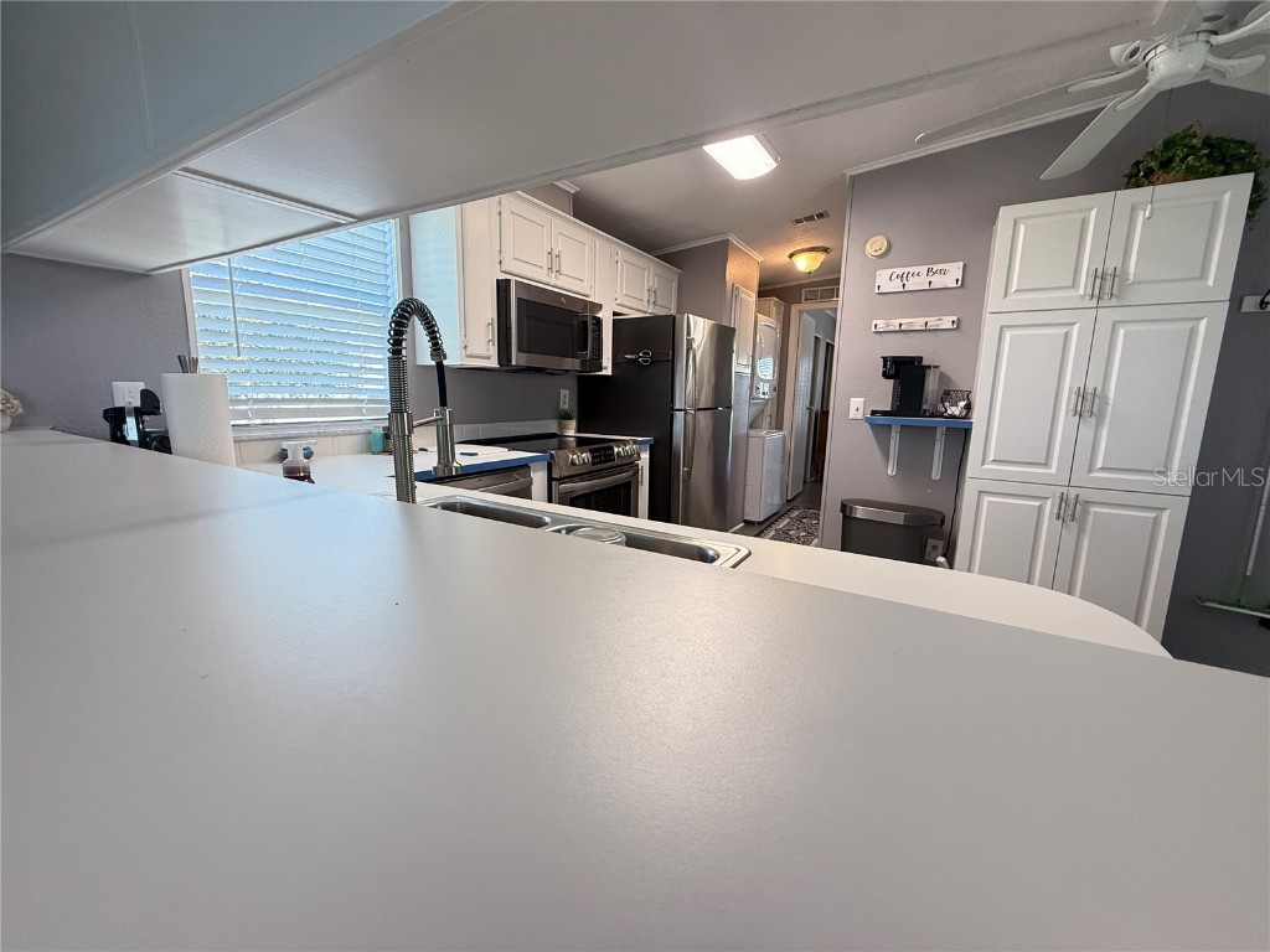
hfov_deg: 102.1
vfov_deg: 85.7
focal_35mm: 14
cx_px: 635
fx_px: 514
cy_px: 476
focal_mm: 2.22
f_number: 2.2
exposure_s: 1/120
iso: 250
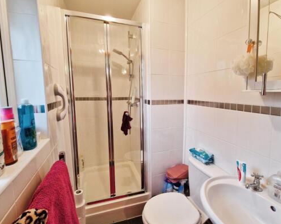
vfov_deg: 83.9
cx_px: 142
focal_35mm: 15
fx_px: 125
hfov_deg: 96.8
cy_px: 119
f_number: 2.2
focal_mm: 2.2
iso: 250
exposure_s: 1/50
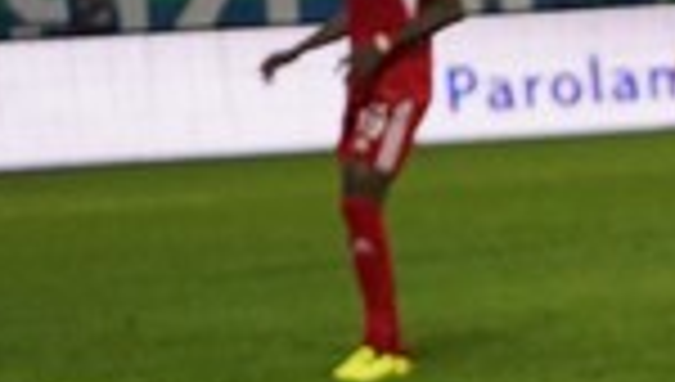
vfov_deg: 2.6
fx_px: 8373
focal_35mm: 467
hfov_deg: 4.5
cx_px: 1476
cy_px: 483
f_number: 4.5
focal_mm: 100
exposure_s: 1/2000
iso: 8000
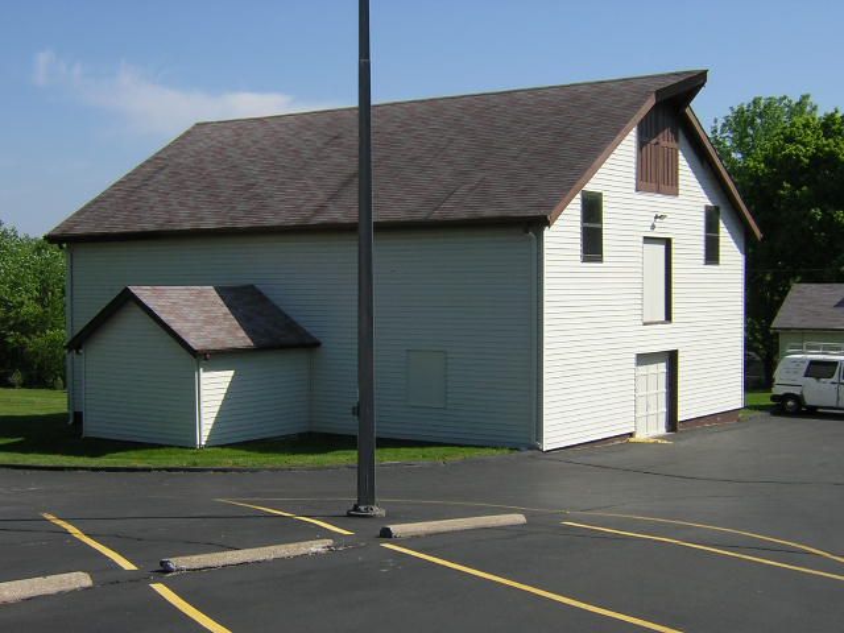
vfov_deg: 28.6
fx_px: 1243
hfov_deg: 37.5
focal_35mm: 51
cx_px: 422
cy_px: 316
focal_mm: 6.6
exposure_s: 1/359
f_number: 6.2
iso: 100
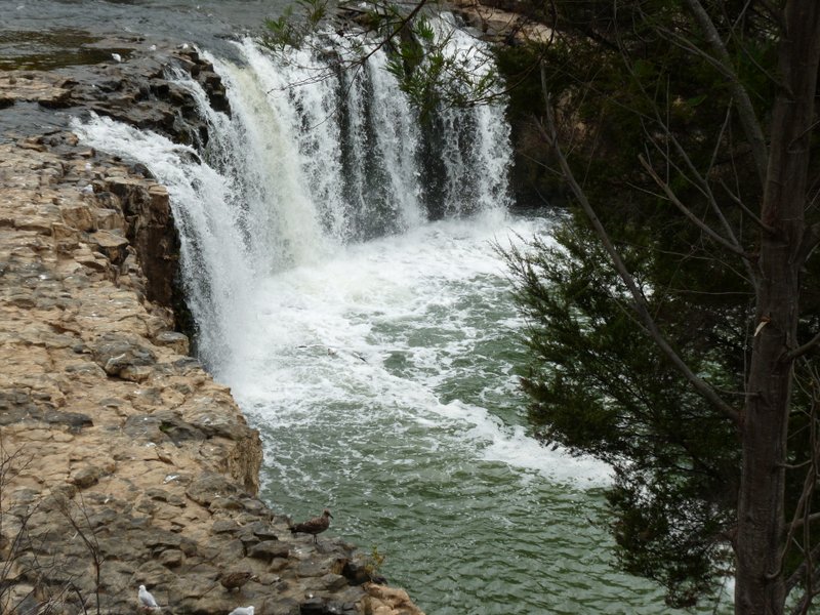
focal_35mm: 75
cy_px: 308
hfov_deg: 26.0
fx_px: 1777
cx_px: 410
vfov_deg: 19.6
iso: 100
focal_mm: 13.3
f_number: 5.6
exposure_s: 1/320
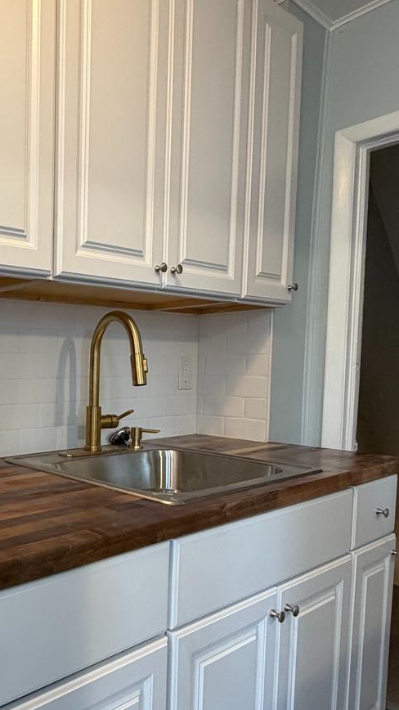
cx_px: -50
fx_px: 508
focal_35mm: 27
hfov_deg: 35.9
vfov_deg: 69.5
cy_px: 405
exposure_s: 1/60
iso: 200
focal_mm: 2.22
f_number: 2.2
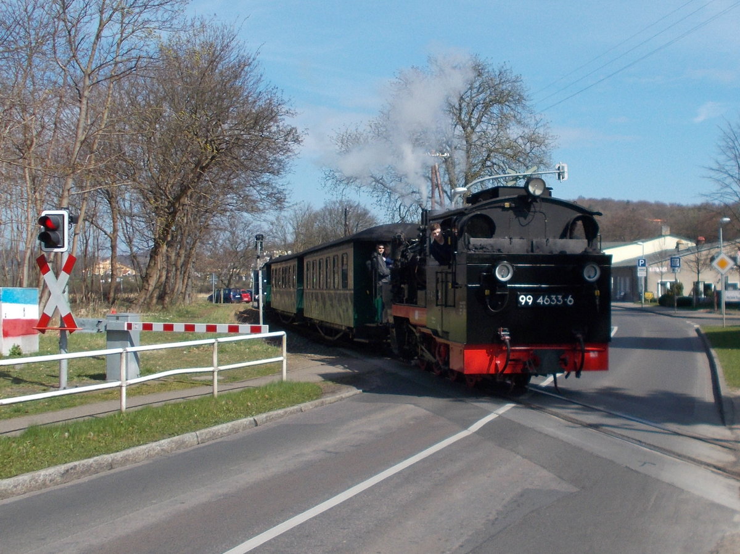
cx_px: 370
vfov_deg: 53.0
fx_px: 556
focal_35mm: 26
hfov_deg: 67.3
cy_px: 277
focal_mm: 4.6
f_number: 8
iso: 80
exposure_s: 1/160
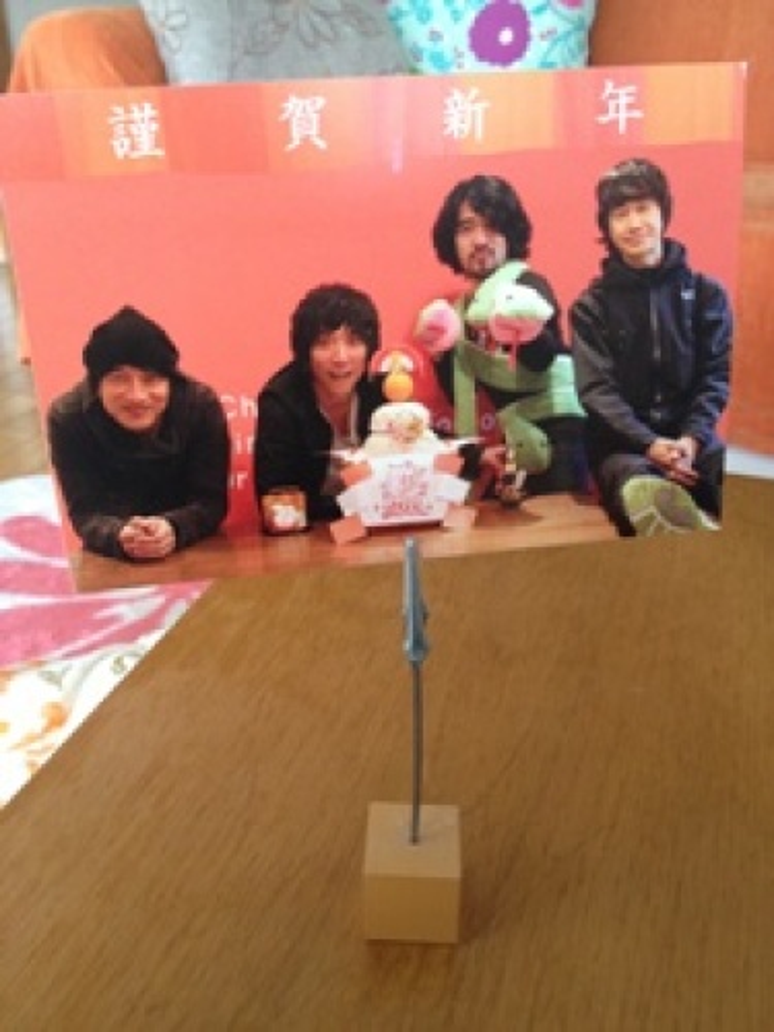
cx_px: 387
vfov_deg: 52.6
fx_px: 1043
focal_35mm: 35
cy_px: 516
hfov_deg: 40.7
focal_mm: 4.28
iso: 160
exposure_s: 1/20
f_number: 2.4
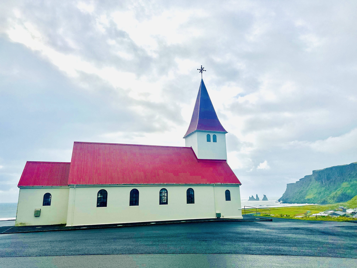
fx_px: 248
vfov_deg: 56.8
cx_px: 178
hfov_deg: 71.6
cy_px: 134
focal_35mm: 24
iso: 80
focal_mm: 6.86
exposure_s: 1/12048
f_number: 1.78
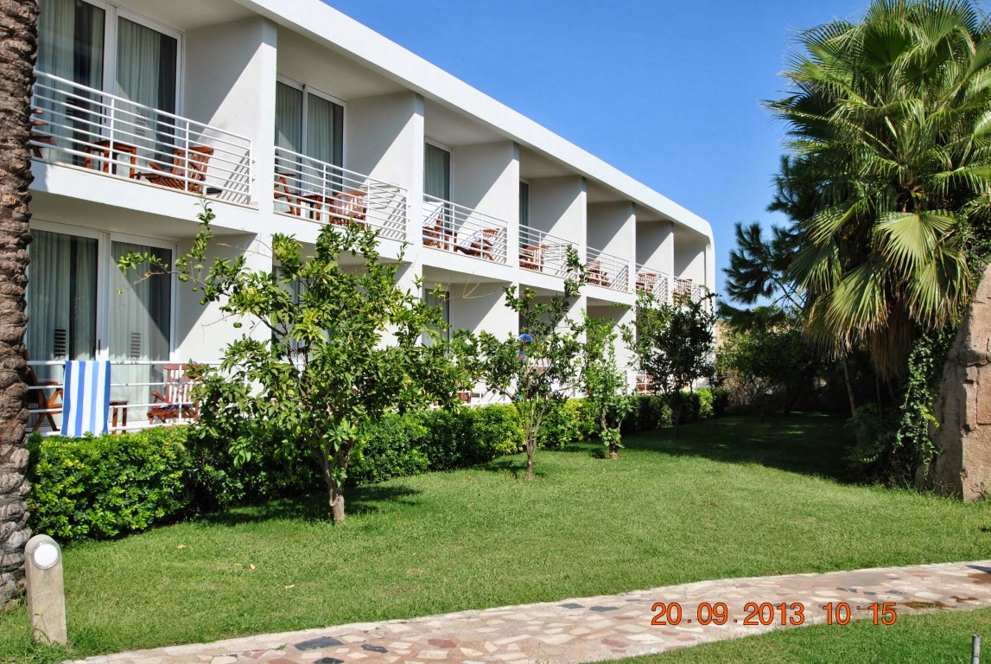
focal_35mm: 36
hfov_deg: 53.1
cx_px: 496
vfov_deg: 37.0
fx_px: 992
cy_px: 332
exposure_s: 1/250
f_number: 8
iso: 100
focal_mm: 24
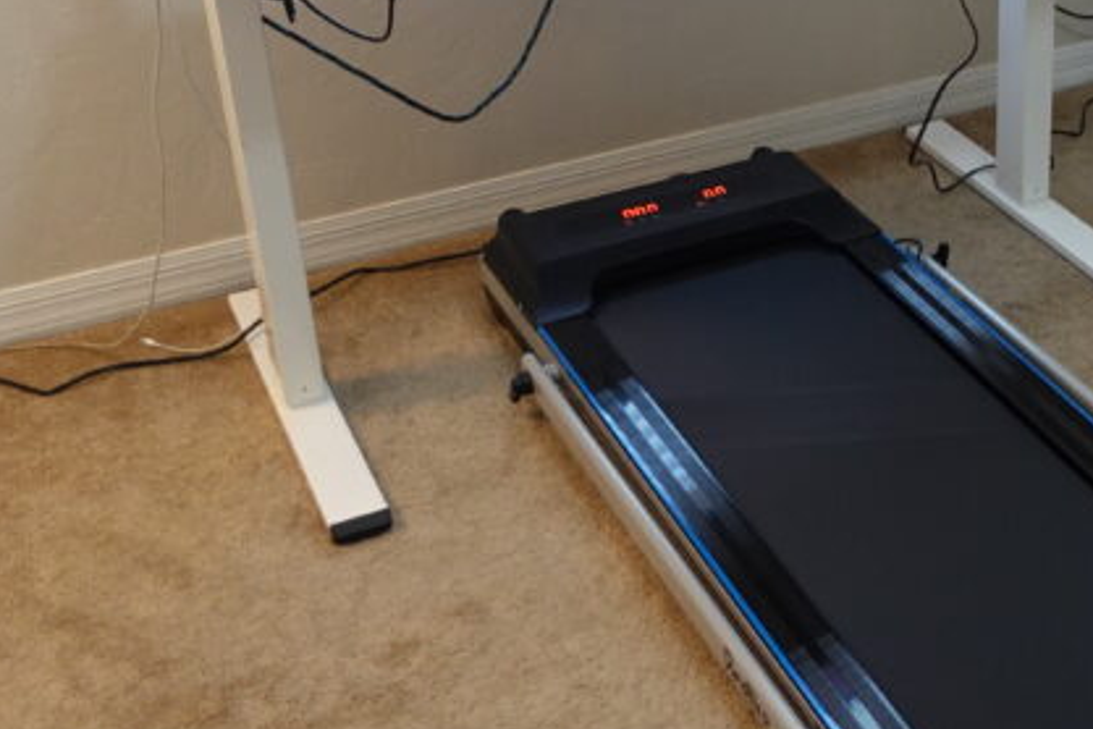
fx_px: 1791
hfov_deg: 32.6
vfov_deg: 22.7
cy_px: 169
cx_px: 936
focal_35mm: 59
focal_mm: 9.4
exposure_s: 1/30
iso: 640
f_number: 1.8
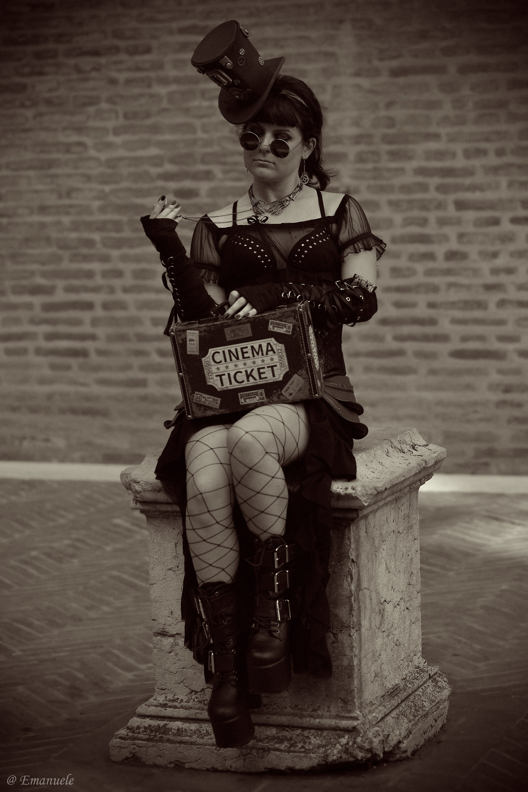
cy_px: 396
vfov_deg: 19.4
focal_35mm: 105
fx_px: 2308
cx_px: 264
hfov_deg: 13.1
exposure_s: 1/1000
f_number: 4
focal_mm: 105
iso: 400
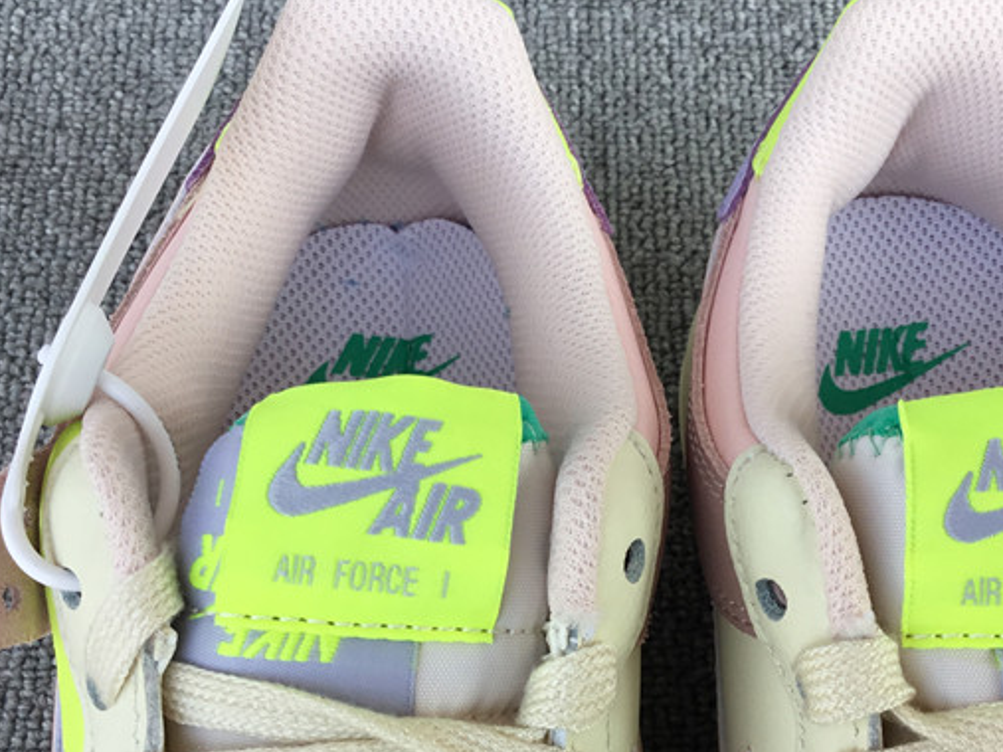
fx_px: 1593
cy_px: 458
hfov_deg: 34.8
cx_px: 597
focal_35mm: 55
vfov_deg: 26.5
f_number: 2.4
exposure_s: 1/208
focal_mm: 3.3
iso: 25
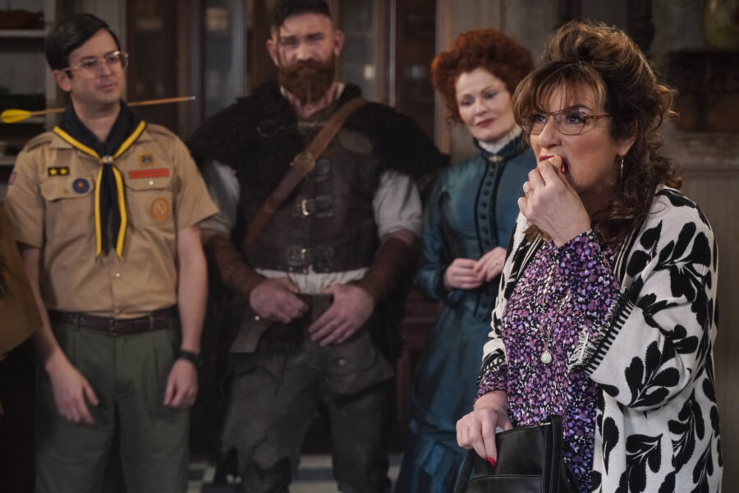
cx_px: 370
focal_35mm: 78
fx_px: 1601
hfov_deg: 26.0
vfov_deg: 17.5
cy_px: 246
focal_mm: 52
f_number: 3.2
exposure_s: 1/60
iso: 3200
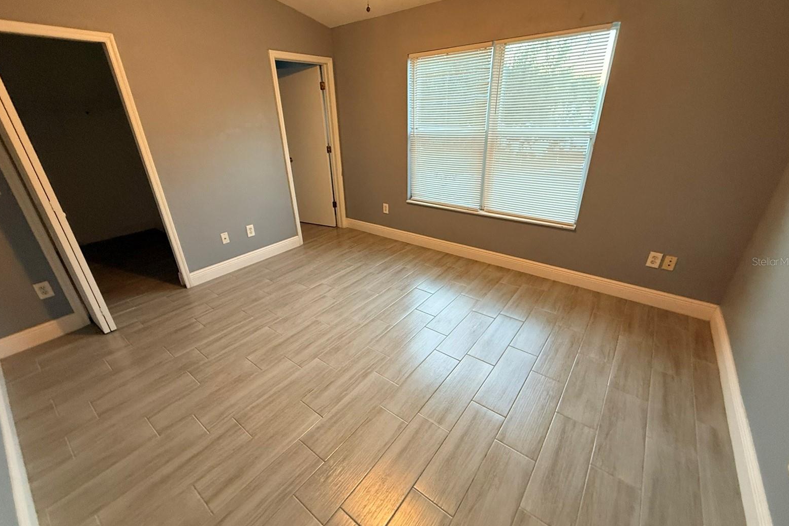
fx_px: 329
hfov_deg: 100.4
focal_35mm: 15
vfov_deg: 77.3
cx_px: 394
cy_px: 261
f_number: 2.2
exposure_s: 1/60
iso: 320
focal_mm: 2.22
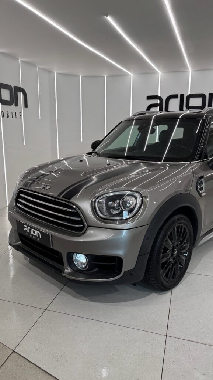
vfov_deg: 69.9
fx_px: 271
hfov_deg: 42.9
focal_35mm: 27
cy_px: 185
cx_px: 100
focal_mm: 6.76
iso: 125
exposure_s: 1/100
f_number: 1.78
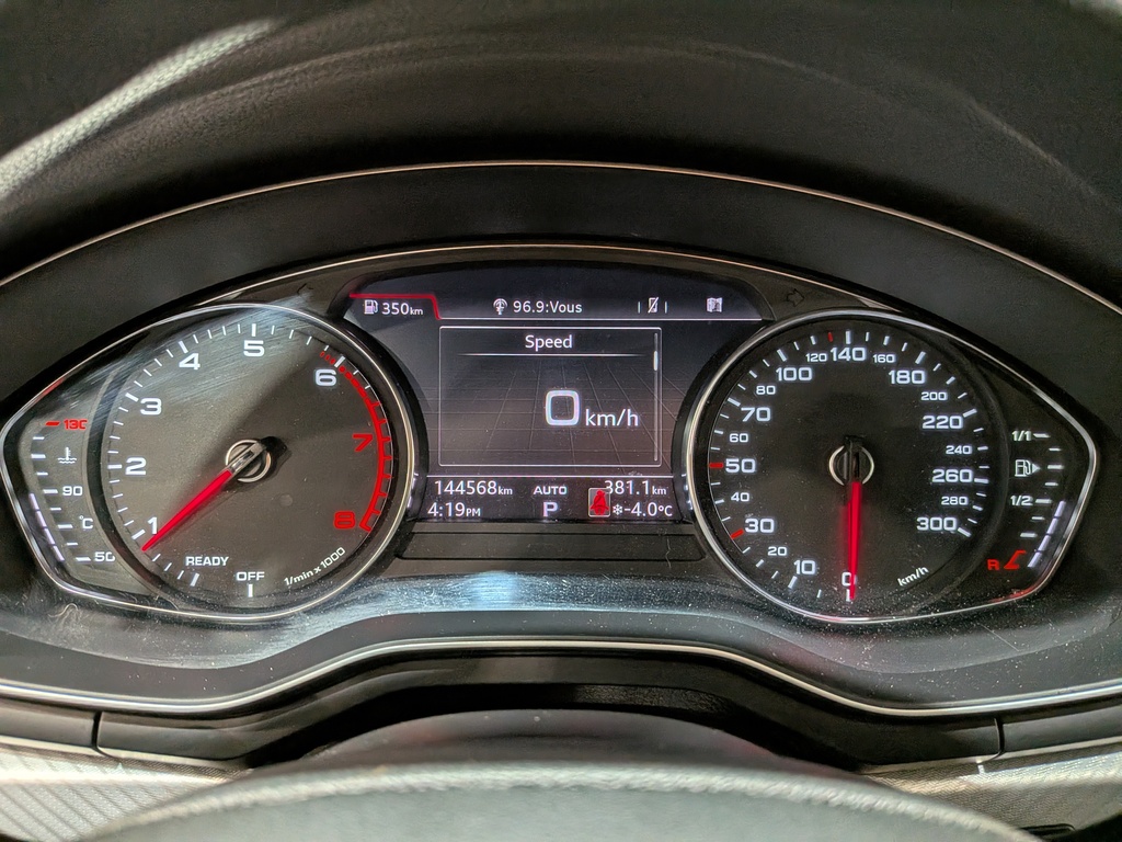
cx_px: 561
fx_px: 778
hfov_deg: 71.6
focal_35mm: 24
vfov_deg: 56.8
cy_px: 421
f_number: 1.7
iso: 62
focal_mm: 4.53
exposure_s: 1/100
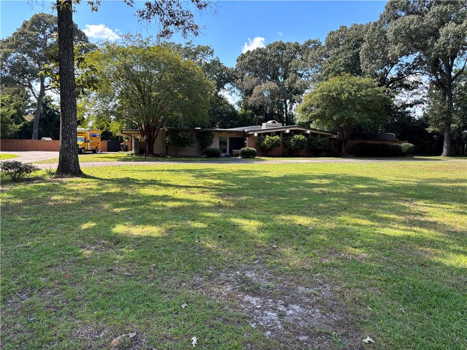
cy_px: 175
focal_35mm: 26
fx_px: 351
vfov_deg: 53.1
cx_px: 234
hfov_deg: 67.3
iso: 50
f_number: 1.6
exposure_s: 1/531
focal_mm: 5.96
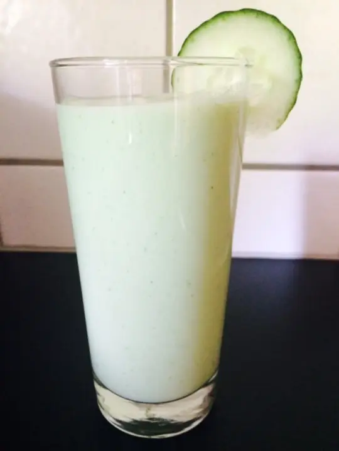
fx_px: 379
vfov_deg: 61.7
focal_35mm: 29
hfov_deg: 48.2
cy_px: 226
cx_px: 170
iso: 320
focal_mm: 4.15
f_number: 2.2
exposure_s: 1/15
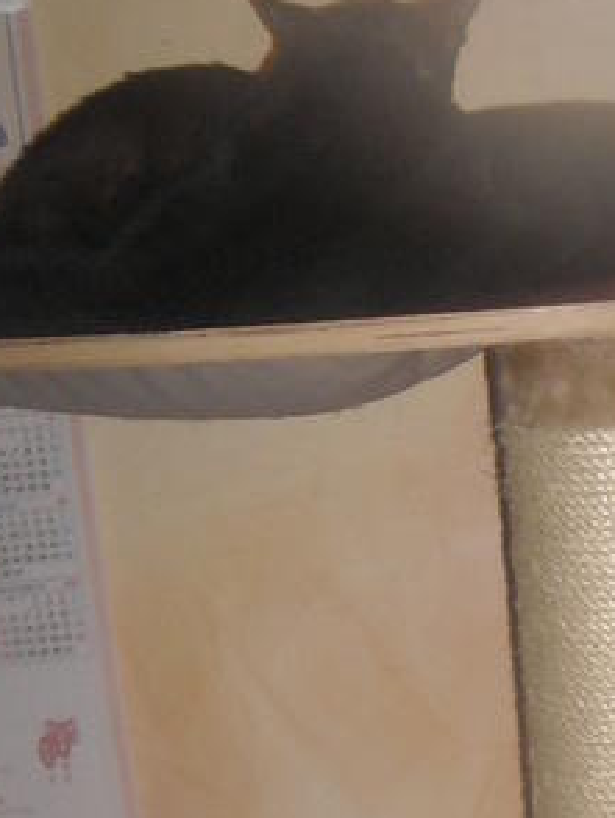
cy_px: 878
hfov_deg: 12.9
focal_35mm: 111
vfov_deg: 17.2
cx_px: 824
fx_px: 2626
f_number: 2.8
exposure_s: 1/60
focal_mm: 5.7
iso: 200
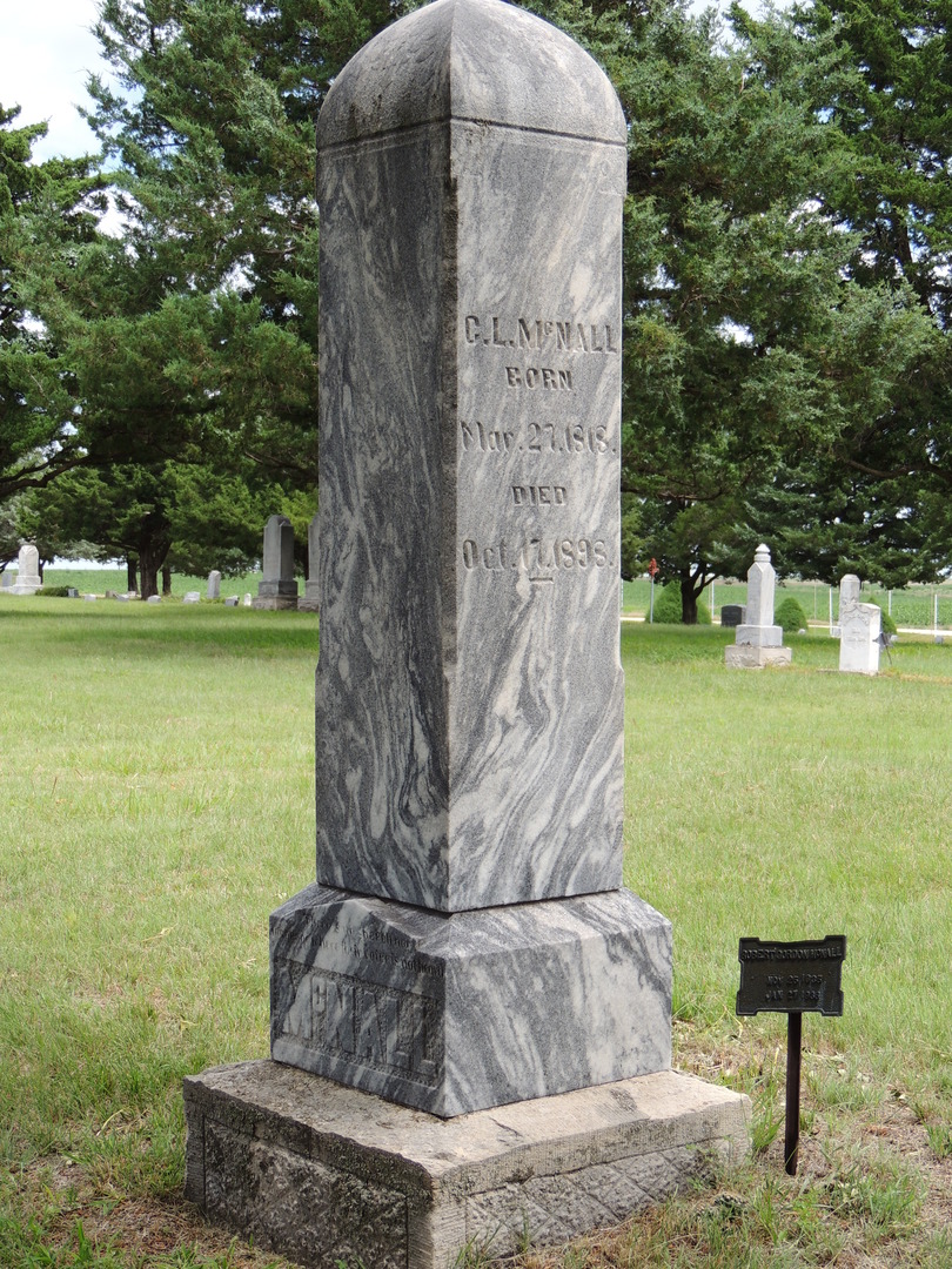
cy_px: 634
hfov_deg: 24.4
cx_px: 476
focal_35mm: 60
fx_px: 2200
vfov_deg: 32.2
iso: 100
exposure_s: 1/400
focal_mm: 10.7
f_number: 3.7
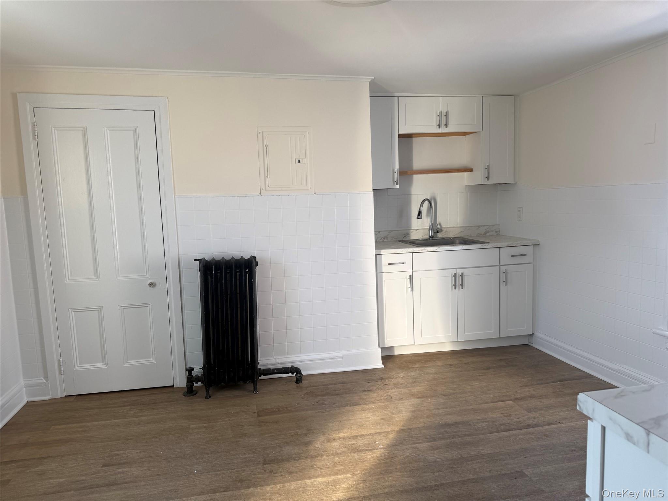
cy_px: 250
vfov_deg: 56.8
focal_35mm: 24
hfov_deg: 71.6
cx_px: 334
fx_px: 463
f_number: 1.78
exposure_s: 1/273
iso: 64
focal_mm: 6.76
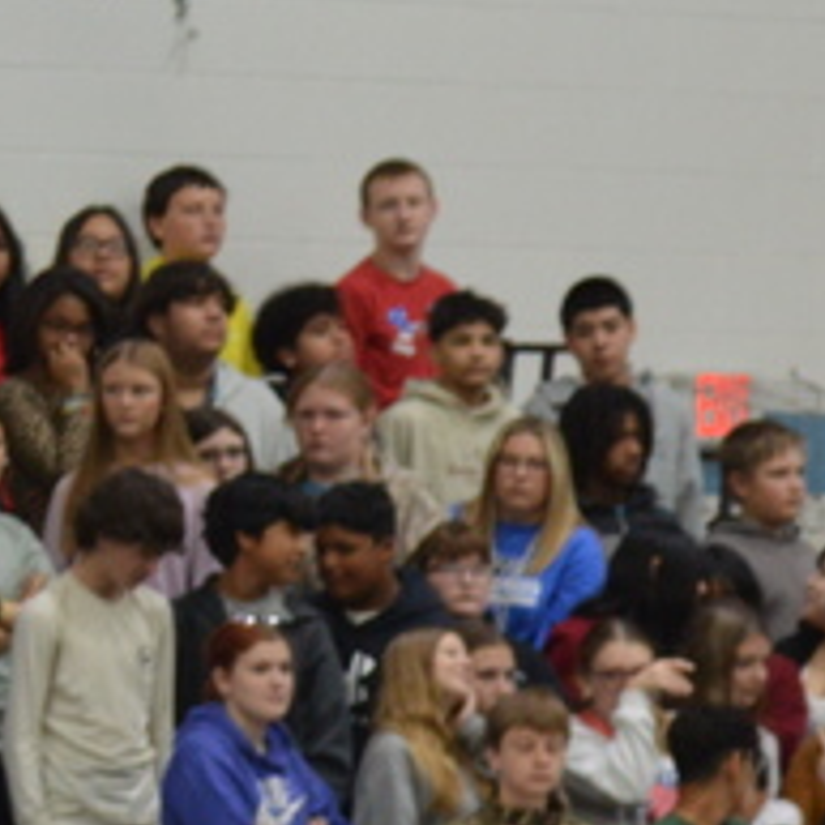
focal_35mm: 506
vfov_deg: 3.5
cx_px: 2176
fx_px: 13650
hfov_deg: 3.4
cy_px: 1028
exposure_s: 1/60
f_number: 4.5
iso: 800
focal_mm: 75
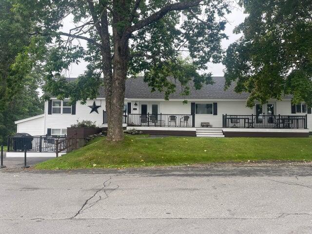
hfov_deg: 67.3
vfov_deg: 53.1
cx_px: 156
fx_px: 234
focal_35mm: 26
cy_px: 117
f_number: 1.6
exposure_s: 1/476
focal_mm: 5.1
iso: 50
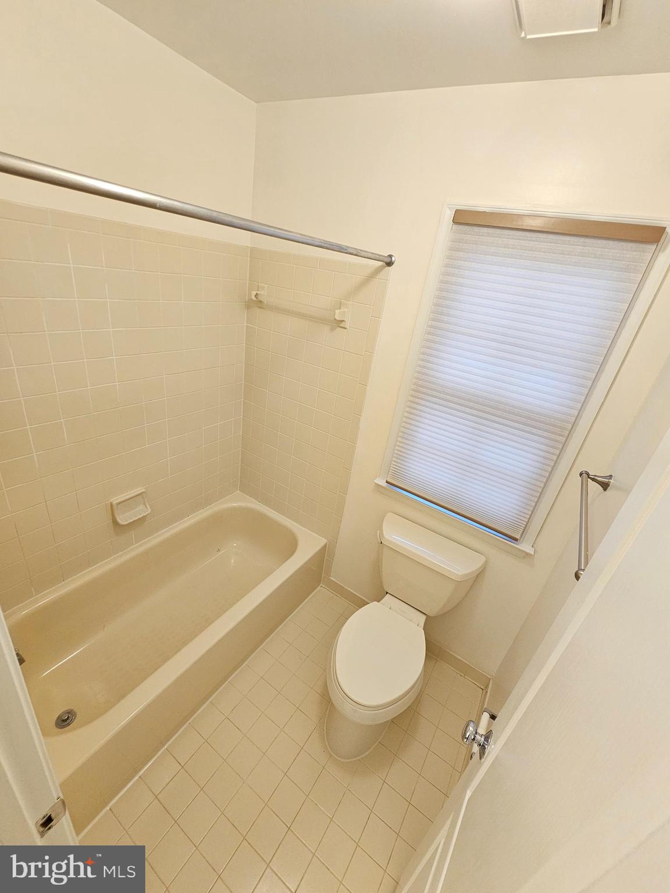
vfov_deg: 106.2
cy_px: 446
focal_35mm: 13
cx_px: 335
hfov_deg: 89.9
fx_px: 335
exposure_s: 1/60
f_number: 2.2
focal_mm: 2.2
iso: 250
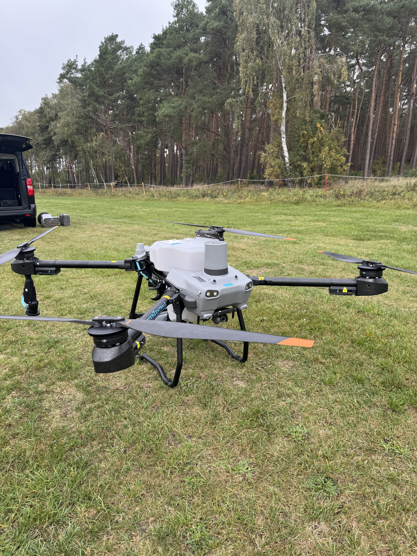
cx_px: 208
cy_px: 278
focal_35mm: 24
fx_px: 385
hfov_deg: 56.8
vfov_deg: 71.6
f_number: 1.78
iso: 80
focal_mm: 6.76
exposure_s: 1/593
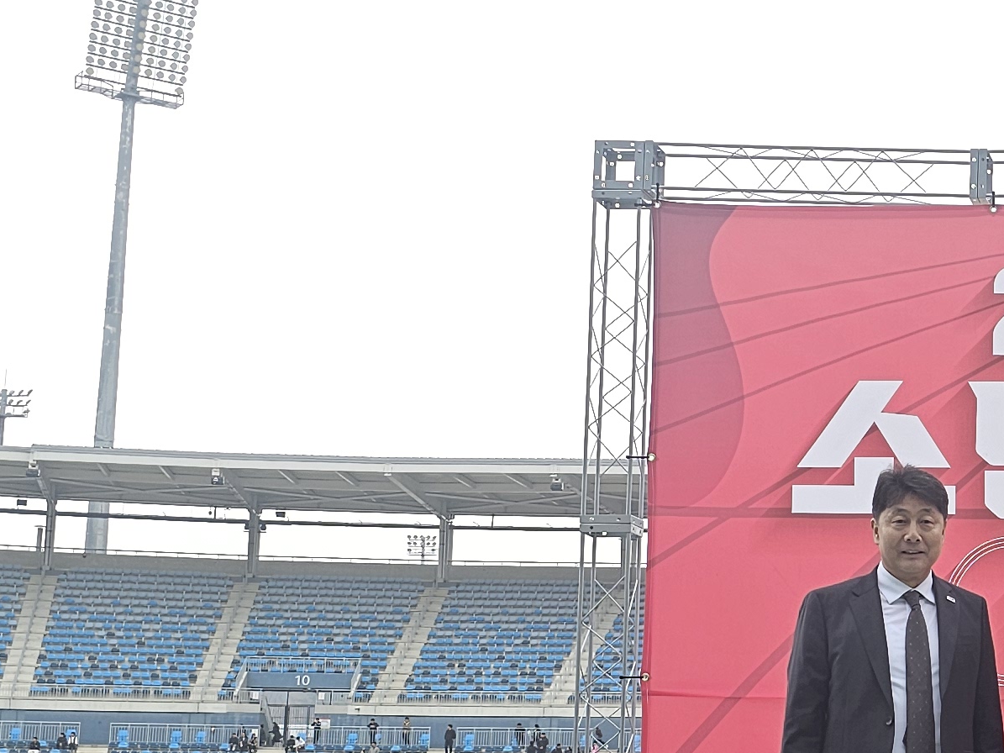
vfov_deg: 19.1
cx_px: 1155
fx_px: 2233
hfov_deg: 23.5
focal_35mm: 77
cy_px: 487
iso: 20
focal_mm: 6.3
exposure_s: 1/207
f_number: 1.7
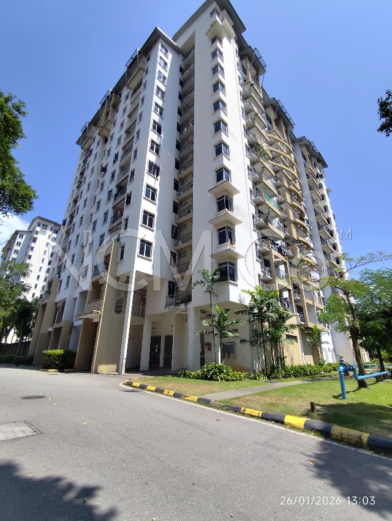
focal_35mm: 16
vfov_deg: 94.5
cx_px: 196
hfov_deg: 78.2
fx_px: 241
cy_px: 260
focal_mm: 1.65
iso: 50
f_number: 2.2
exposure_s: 1/1672
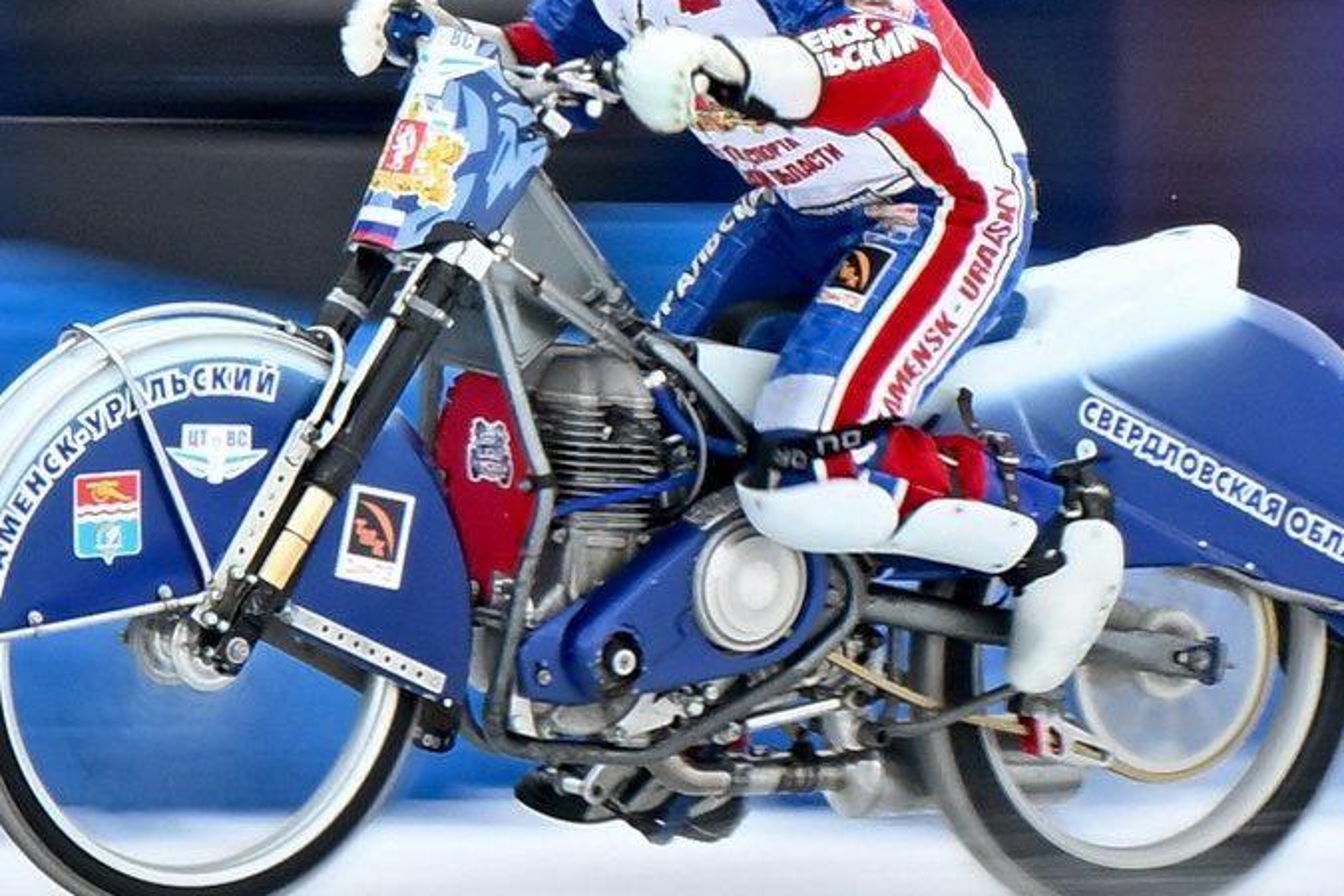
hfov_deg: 1.3
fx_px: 59430
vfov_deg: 0.9
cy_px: -322
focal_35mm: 1592
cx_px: -159
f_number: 13
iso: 320
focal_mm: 280
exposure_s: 1/60
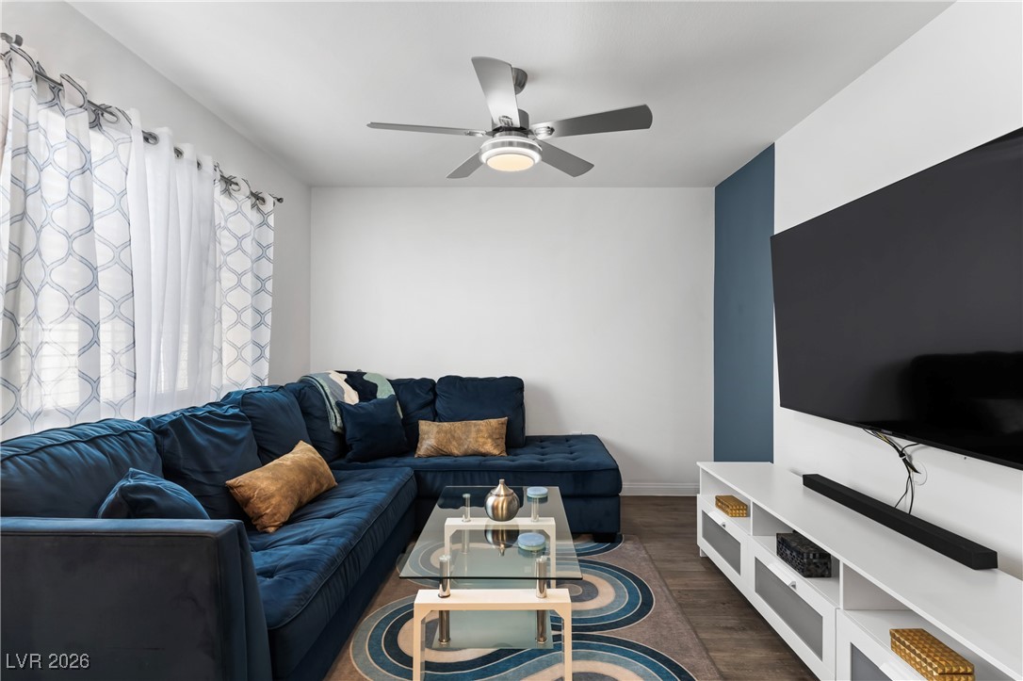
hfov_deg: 93.3
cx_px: 512
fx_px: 483
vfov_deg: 70.4
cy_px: 340
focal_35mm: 17
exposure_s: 1/5
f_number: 8
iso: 400
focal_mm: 17
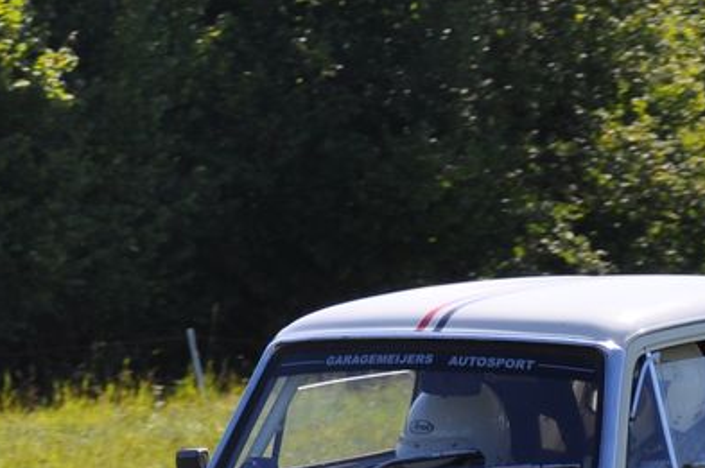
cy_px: 479
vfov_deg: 3.0
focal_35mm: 458
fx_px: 8959
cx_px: -192
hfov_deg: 4.5
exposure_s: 1/640
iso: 200
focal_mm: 75
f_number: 6.3
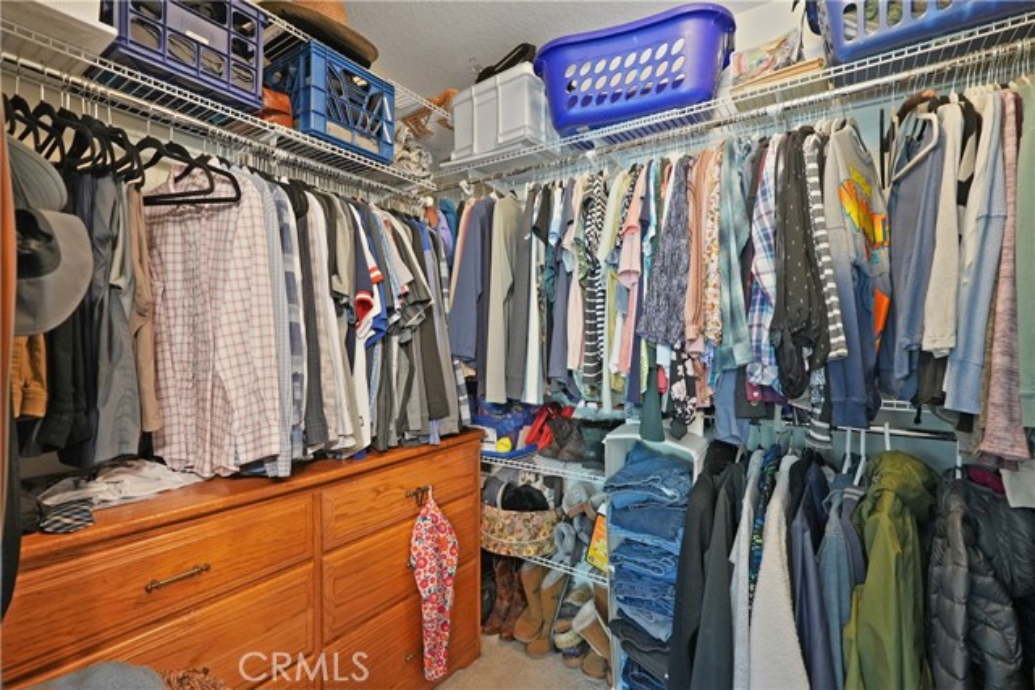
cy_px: 345
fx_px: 460
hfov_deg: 96.7
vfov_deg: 73.8
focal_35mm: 16
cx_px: 518
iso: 1600
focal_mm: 16
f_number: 4
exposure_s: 1/15
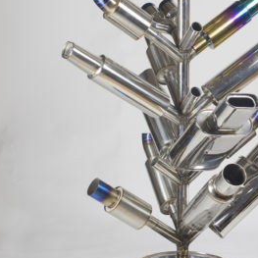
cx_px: 187
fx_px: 801
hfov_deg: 18.2
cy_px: 90
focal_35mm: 95
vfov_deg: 18.3
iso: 100
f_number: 8
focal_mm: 50
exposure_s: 1/2
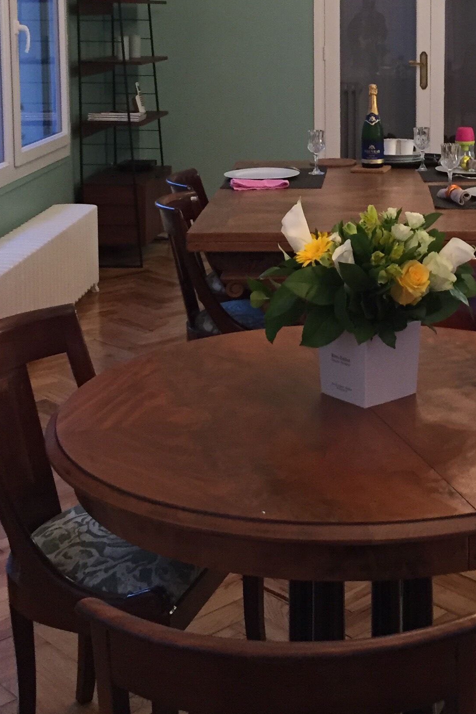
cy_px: 148
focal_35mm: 60
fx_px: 1190
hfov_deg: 22.3
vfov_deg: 32.5
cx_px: 395
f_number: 2.2
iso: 200
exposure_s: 1/33
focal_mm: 4.15
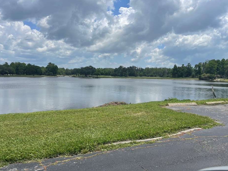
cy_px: 77
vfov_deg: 48.2
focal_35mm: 29
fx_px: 191
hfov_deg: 61.6
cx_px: 118
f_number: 1.6
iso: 32
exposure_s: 1/6250
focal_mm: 5.1
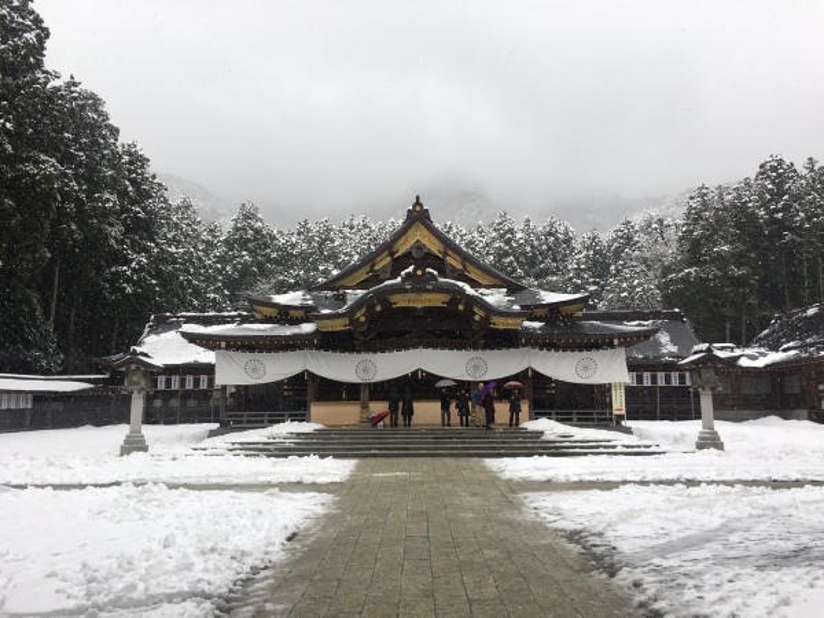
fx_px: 690
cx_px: 412
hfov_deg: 61.7
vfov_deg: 48.2
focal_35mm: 29
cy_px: 309
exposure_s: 1/164
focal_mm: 4.15
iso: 25
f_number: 2.2
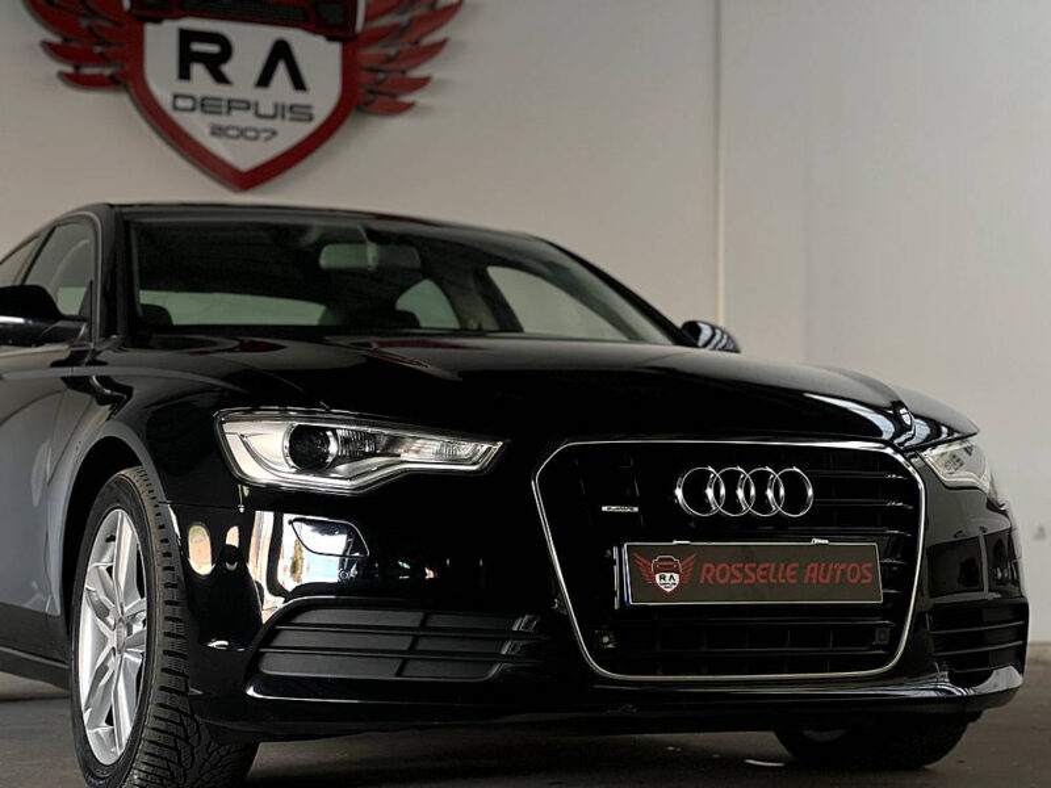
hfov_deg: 25.3
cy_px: 394
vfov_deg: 19.1
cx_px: 526
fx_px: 2338
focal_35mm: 77
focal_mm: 9
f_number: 2.8
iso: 200
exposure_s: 1/121
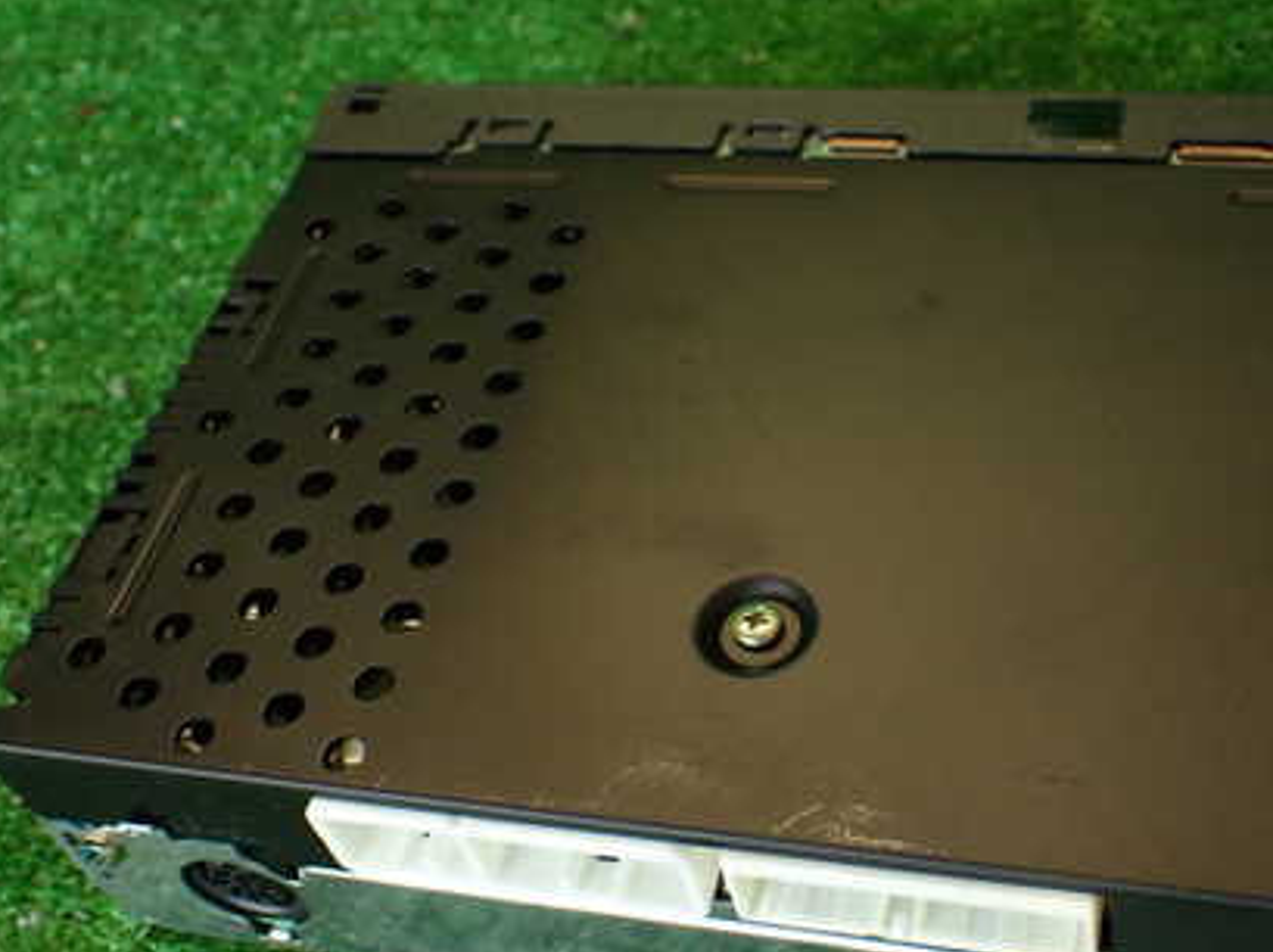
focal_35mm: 47
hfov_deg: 40.3
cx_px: 766
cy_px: 566
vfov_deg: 30.8
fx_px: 1727
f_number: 2.4
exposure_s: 1/50
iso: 200
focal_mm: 5.79
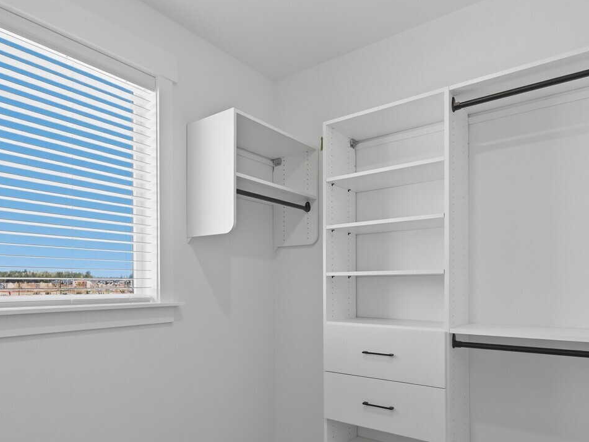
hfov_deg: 71.2
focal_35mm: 24
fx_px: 408
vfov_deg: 56.0
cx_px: 253
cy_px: 283
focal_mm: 14
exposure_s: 1/20
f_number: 7.1
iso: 125
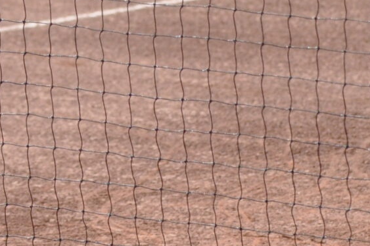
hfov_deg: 3.3
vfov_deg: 2.2
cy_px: -207
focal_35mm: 627
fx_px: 6437
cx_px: 593
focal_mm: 92
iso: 500
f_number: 5.6
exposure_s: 1/1250
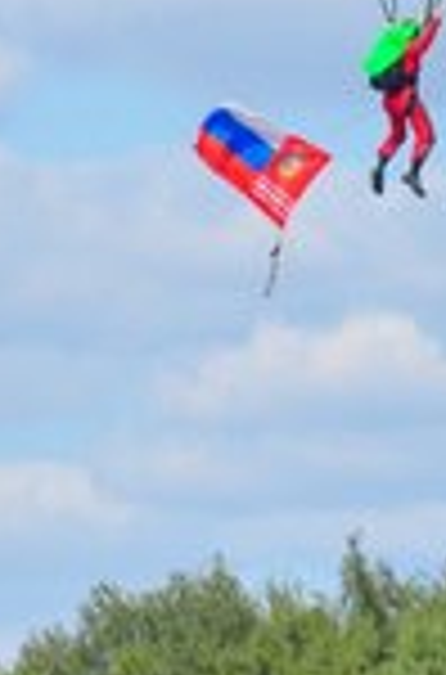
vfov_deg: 2.8
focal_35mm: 752
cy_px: 90
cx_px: 446
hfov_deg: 1.8
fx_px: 14072
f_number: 8
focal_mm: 125
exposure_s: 1/200
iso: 200
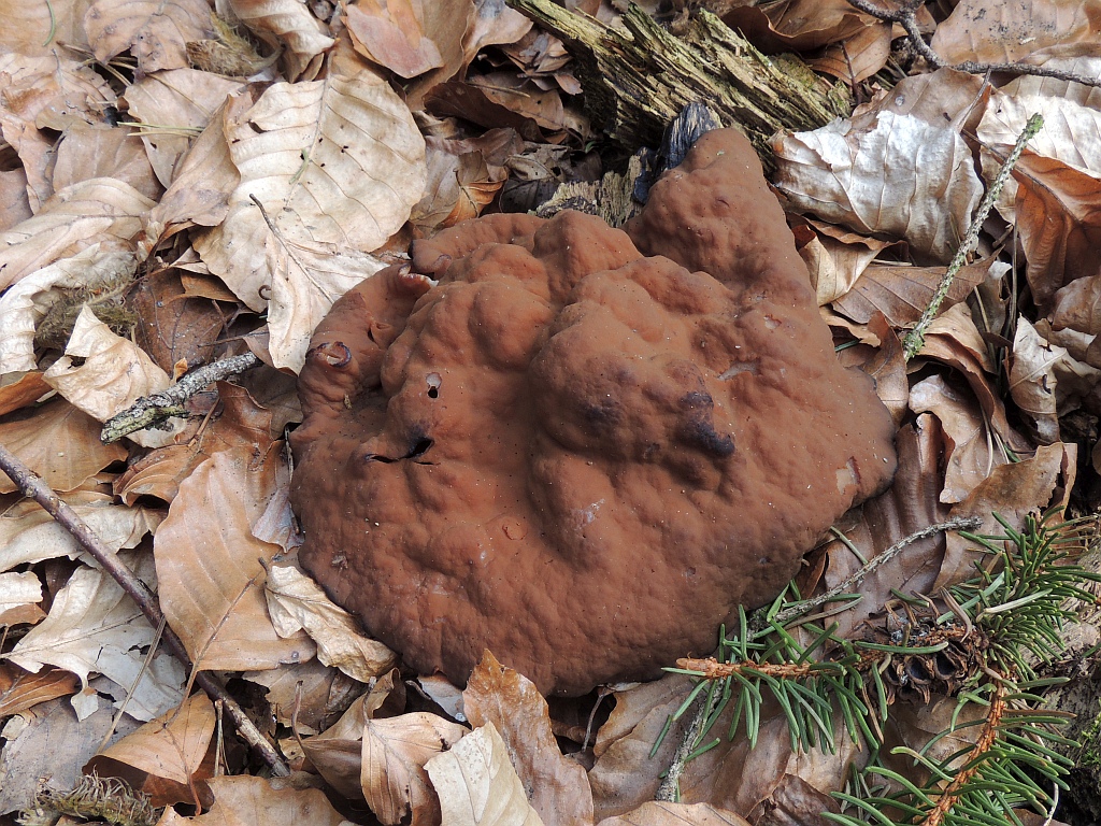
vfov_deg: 36.0
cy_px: 413
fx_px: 1272
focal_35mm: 40
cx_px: 550
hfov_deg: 46.8
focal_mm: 7.1
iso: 110
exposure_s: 1/50
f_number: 6.6
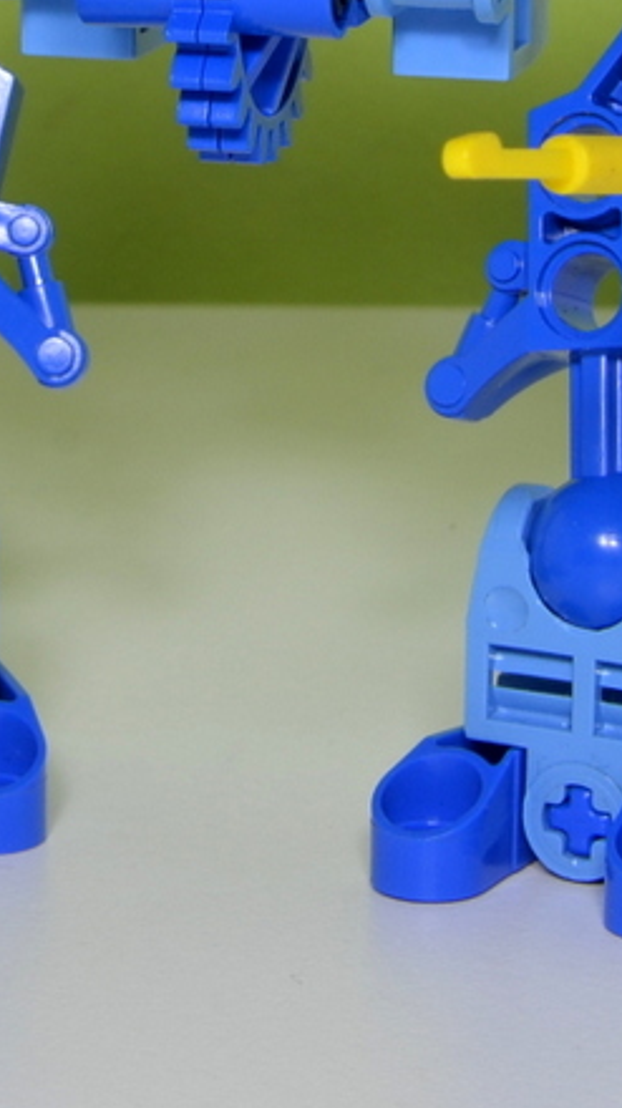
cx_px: 196
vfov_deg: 8.4
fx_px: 7544
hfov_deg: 4.7
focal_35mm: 257
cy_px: 5
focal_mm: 45
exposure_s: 1/3
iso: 125
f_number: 14
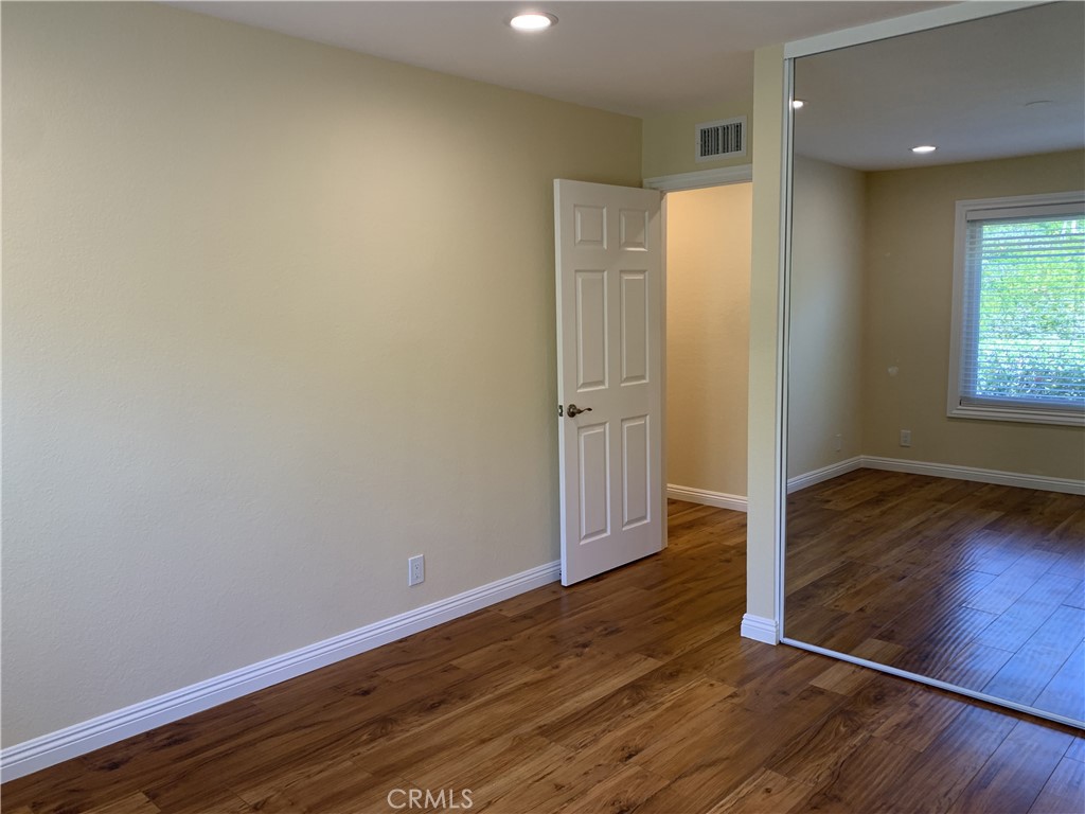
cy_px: 407
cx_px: 542
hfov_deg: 67.3
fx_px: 815
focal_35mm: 26
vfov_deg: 53.1
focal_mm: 4.25
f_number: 1.8
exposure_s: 1/121
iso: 100
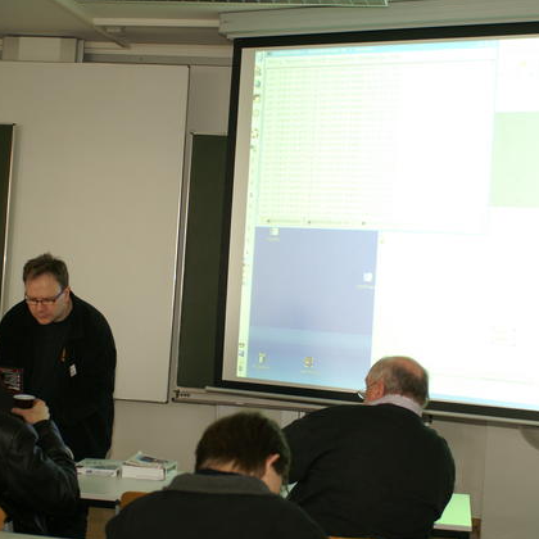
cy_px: 271
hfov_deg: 17.9
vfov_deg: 17.9
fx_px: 1709
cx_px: 300
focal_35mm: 97
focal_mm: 50
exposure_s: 1/60
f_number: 2.8
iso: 200
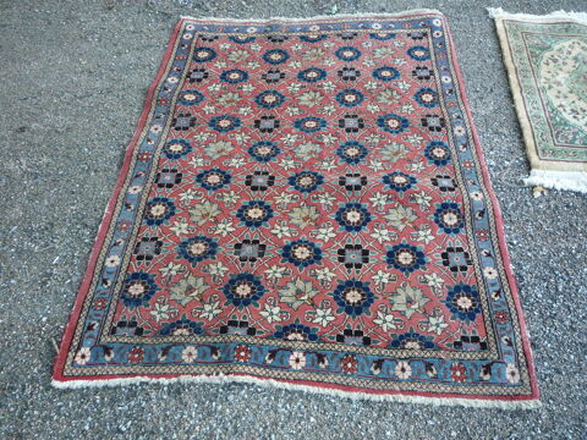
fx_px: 509
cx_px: 294
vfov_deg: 46.8
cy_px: 220
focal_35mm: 30
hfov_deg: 60.0
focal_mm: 5.2
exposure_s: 1/30
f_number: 3.3
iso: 100
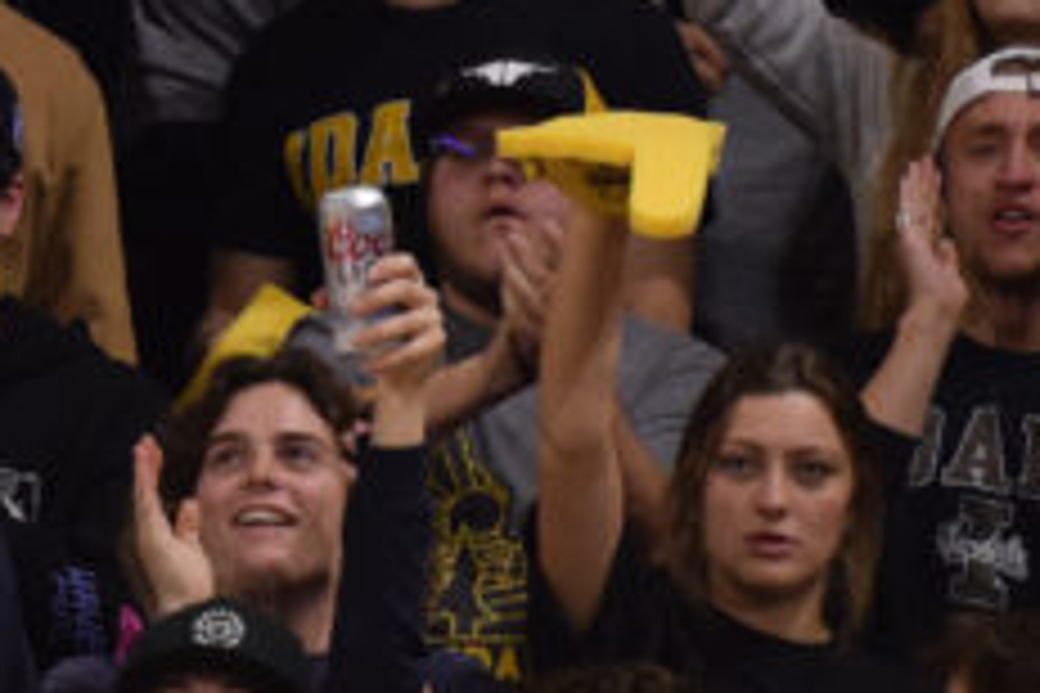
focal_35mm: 1329
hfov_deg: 1.6
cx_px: -14
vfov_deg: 1.0
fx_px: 38390
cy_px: 43
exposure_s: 1/1250
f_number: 2.8
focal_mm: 200
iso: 2000
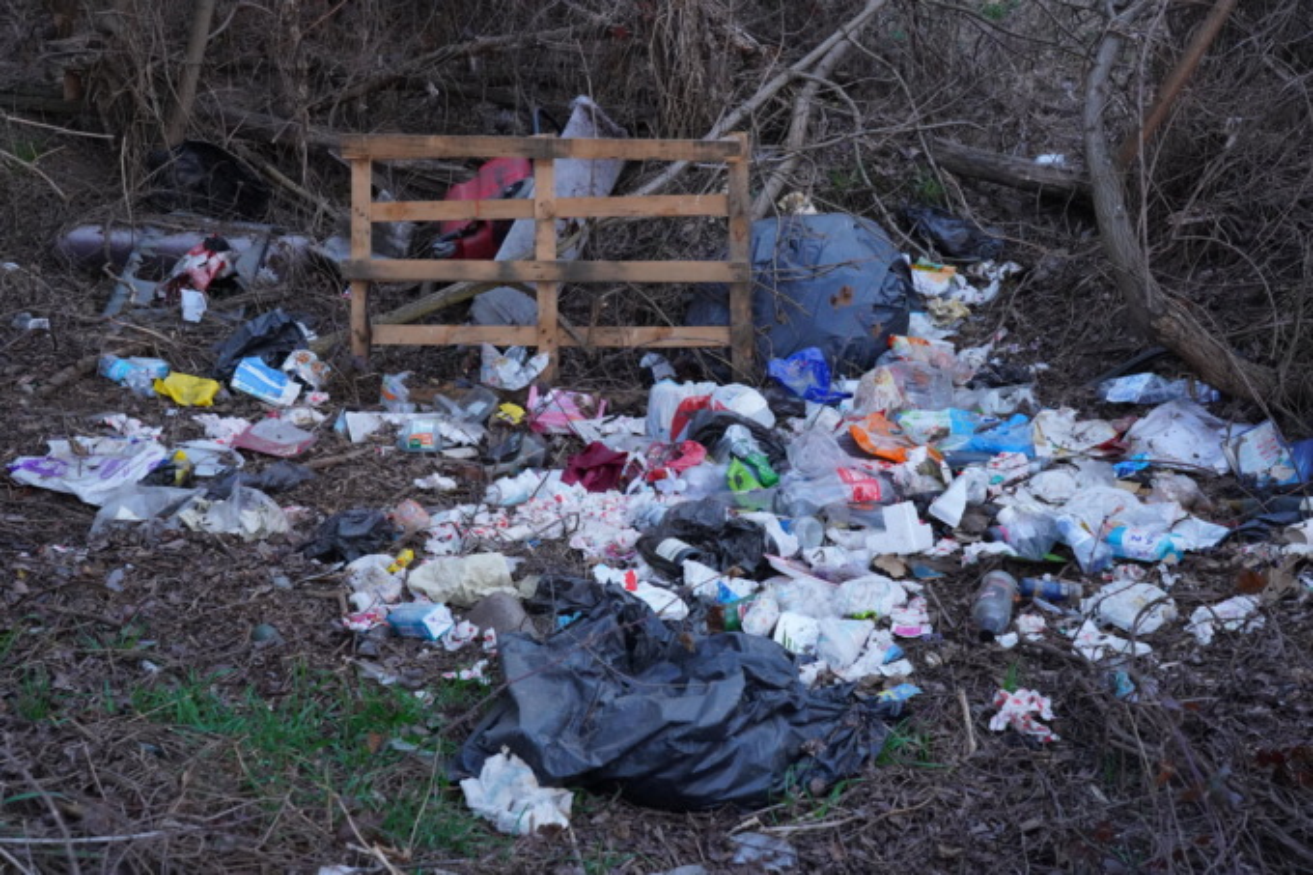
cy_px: 438
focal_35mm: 50
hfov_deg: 39.6
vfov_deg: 27.0
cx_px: 656
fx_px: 1823
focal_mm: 50
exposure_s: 1/250
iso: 6400
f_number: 8
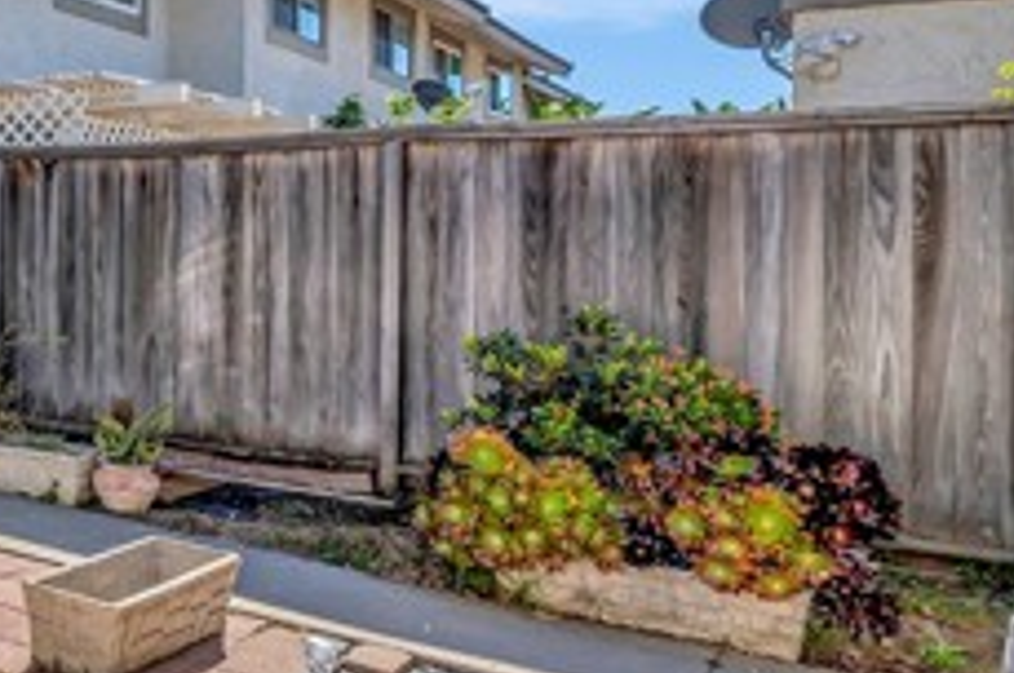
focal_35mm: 42
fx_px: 1181
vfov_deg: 31.7
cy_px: 281
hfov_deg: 34.2
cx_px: -283
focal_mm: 10
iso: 125
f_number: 8
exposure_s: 1/320
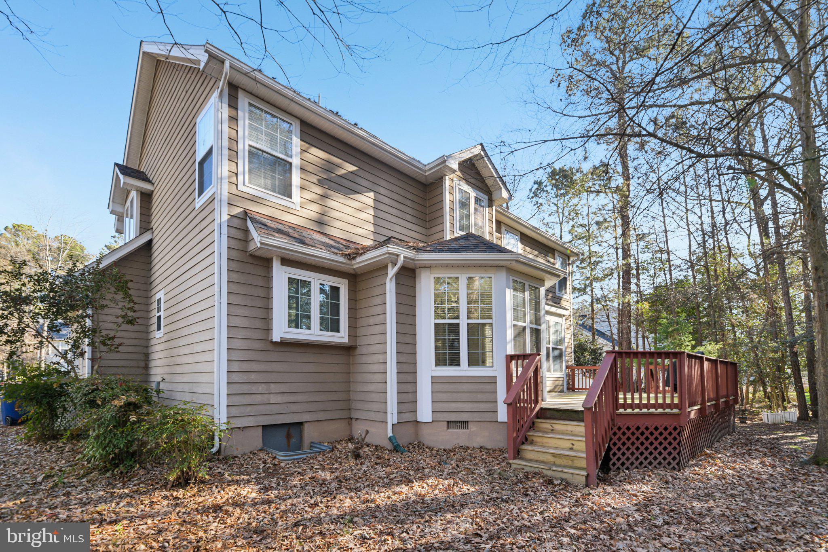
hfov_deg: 100.4
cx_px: 414
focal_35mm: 15
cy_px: 276
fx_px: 345
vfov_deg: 77.3
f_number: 8
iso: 100
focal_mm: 15
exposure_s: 1/30
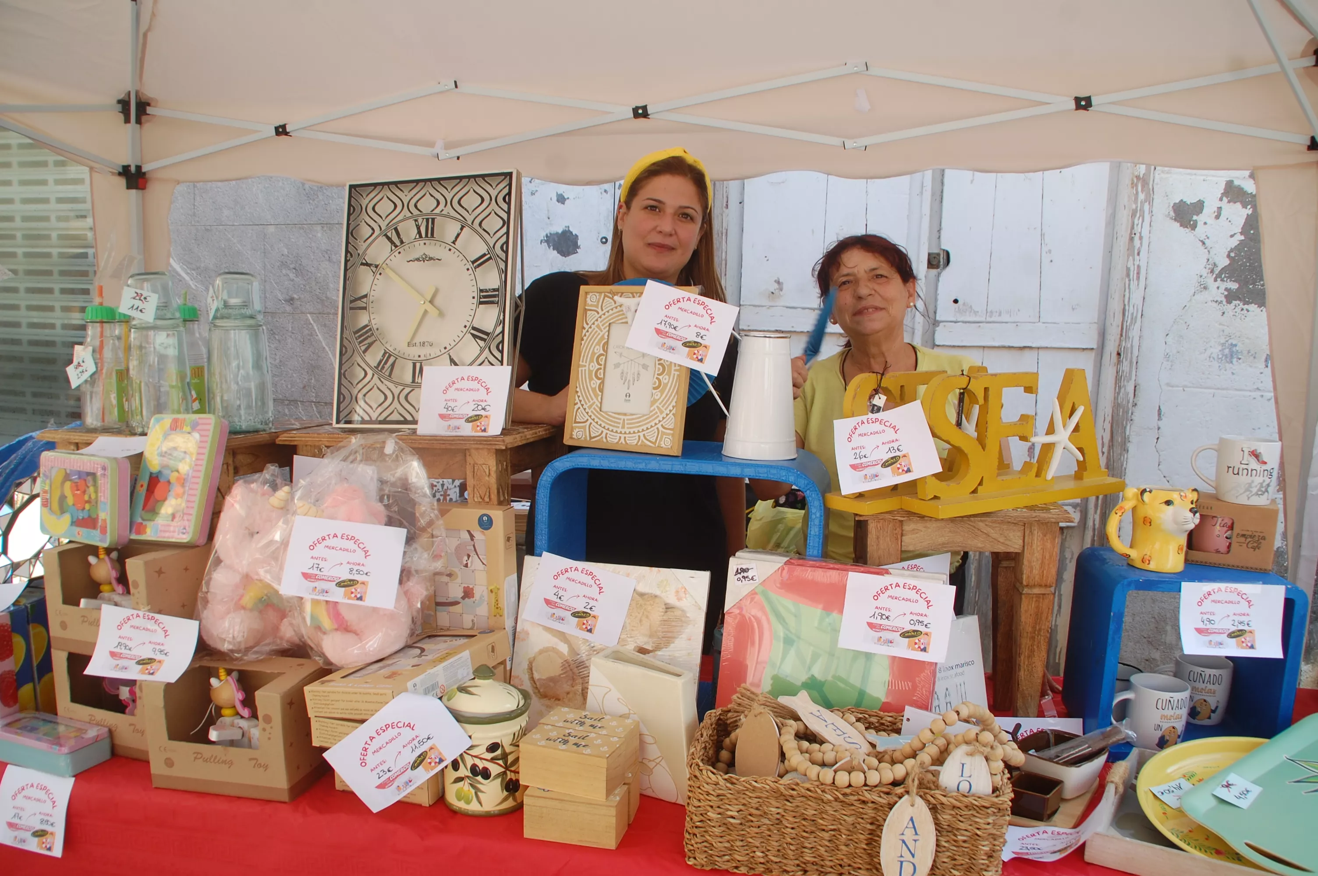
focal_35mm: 27
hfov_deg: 67.4
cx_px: 659
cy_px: 438
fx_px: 988
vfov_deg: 47.8
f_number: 7.1
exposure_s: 1/200
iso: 200
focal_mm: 18
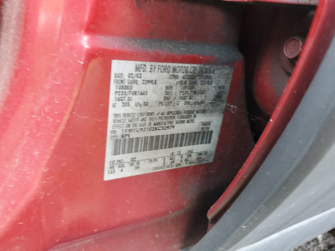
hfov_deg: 67.3
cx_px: 168
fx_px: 252
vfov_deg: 53.1
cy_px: 126
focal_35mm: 26
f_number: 1.5
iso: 66
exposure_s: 1/60.2
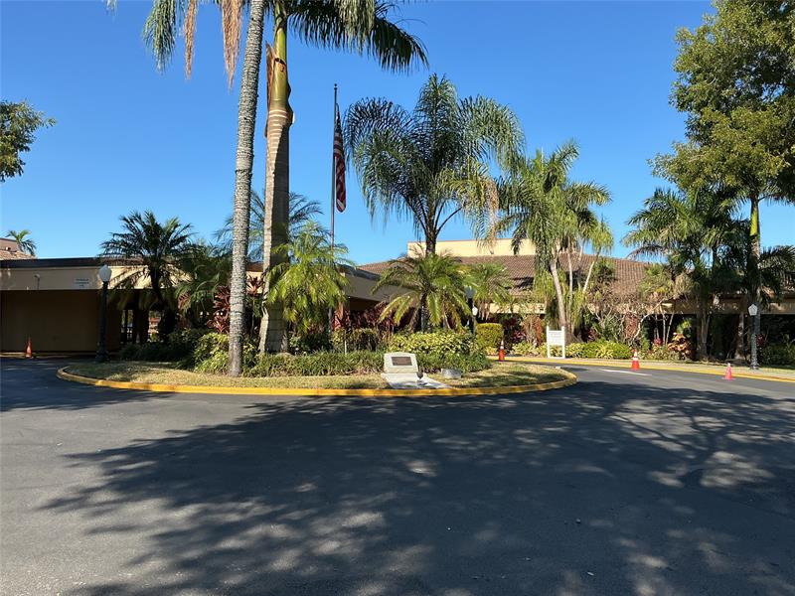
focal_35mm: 29
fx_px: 666
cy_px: 298
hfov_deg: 61.7
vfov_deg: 48.2
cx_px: 398
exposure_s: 1/1168
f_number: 1.8
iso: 25
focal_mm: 3
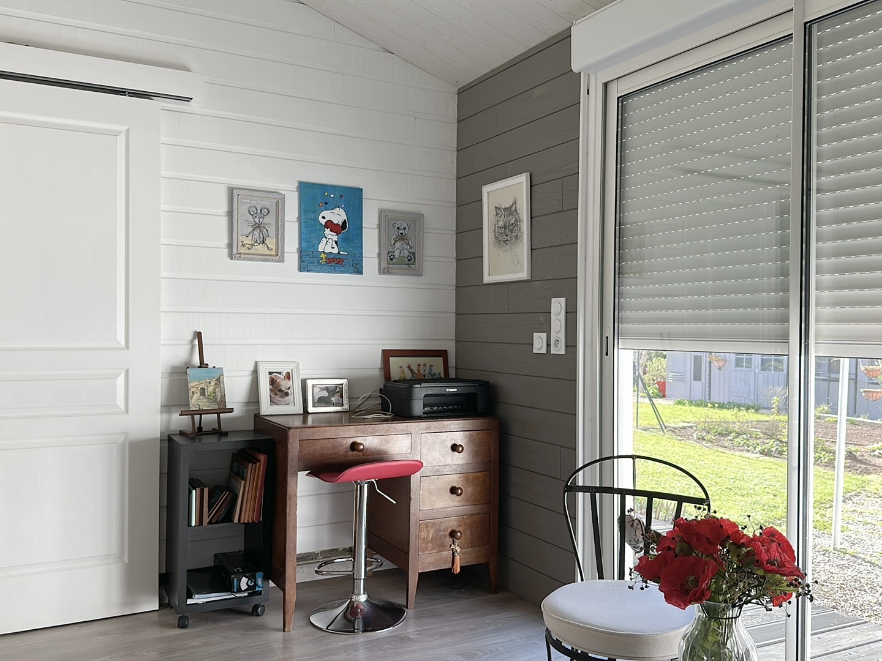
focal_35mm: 25
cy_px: 330
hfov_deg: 69.4
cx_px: 441
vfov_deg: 54.9
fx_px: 637
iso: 80
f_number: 1.78
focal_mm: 6.86
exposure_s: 1/262
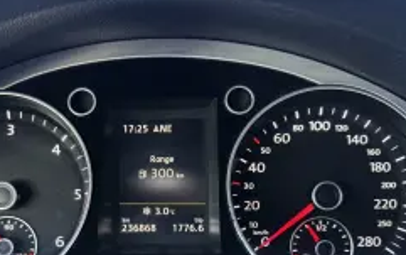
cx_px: 158
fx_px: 421
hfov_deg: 51.1
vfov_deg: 32.7
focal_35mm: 38
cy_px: 206
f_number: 1.78
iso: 200
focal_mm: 6.76
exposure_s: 1/49
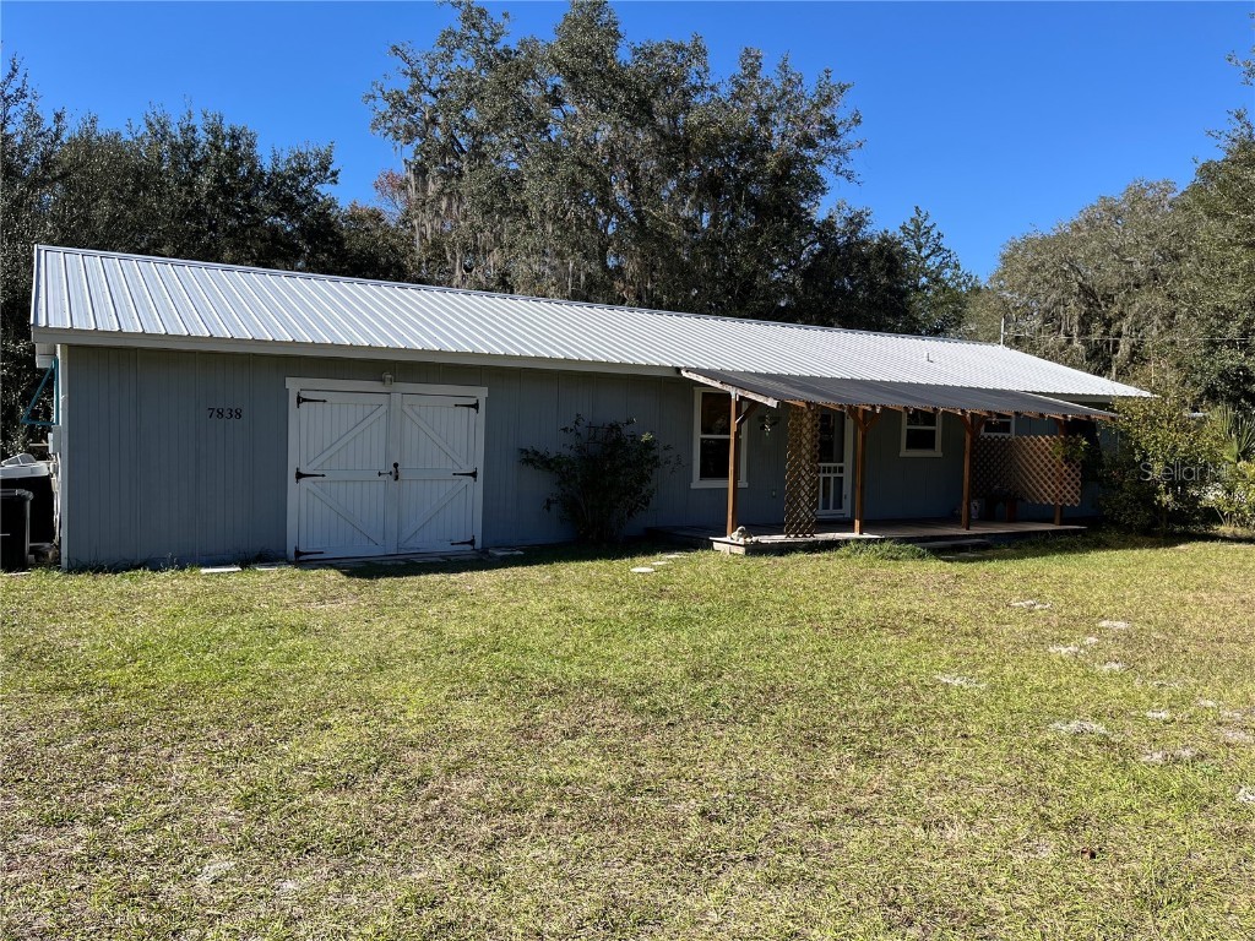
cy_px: 470
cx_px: 628
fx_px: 943
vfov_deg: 53.1
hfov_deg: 67.3
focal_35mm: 26
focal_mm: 5.1
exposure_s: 1/2222
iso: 50
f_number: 1.6
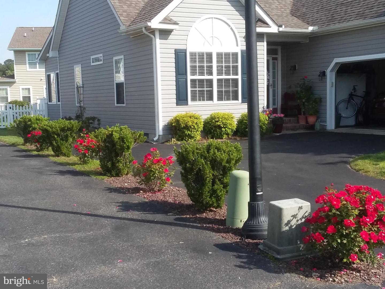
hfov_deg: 65.3
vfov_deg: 51.4
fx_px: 300
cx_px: 192
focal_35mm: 27
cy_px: 144
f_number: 1.9
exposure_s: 1/878
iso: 50
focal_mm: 2.91
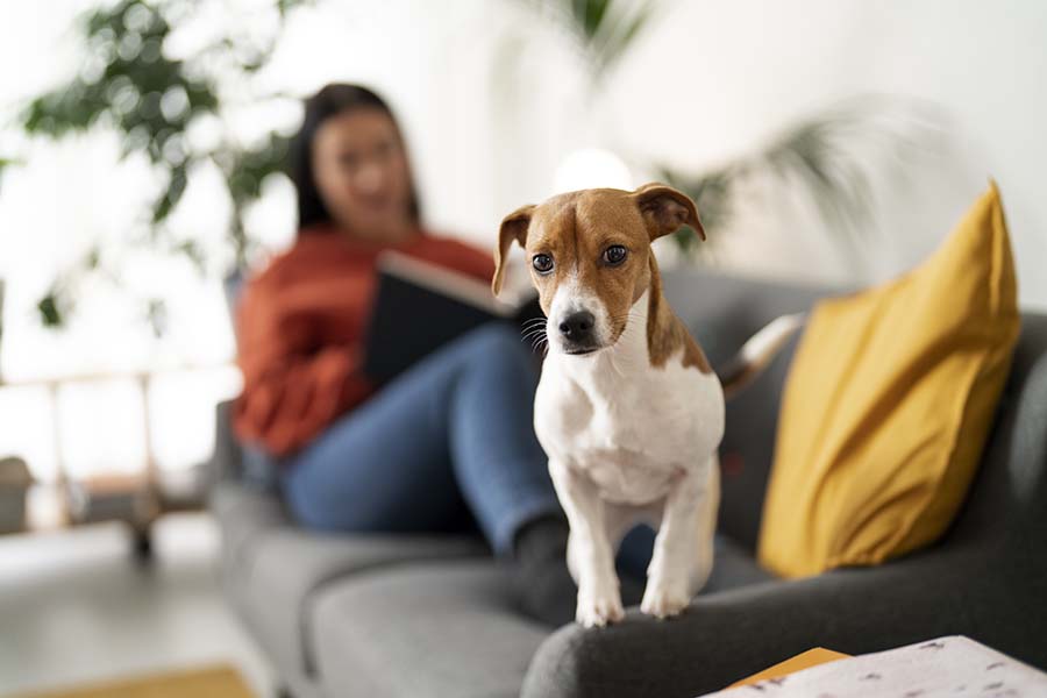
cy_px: 349
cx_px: 524
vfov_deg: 27.0
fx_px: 1454
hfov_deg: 39.6
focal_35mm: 50
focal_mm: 50
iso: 1000
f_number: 1.2
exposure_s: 1/250
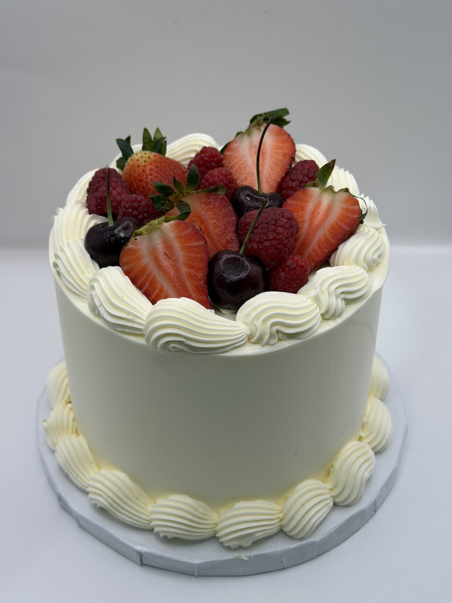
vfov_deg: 39.7
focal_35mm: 48
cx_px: 226
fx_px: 836
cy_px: 302
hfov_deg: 30.3
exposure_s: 1/121
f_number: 1.78
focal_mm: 6.76
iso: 64
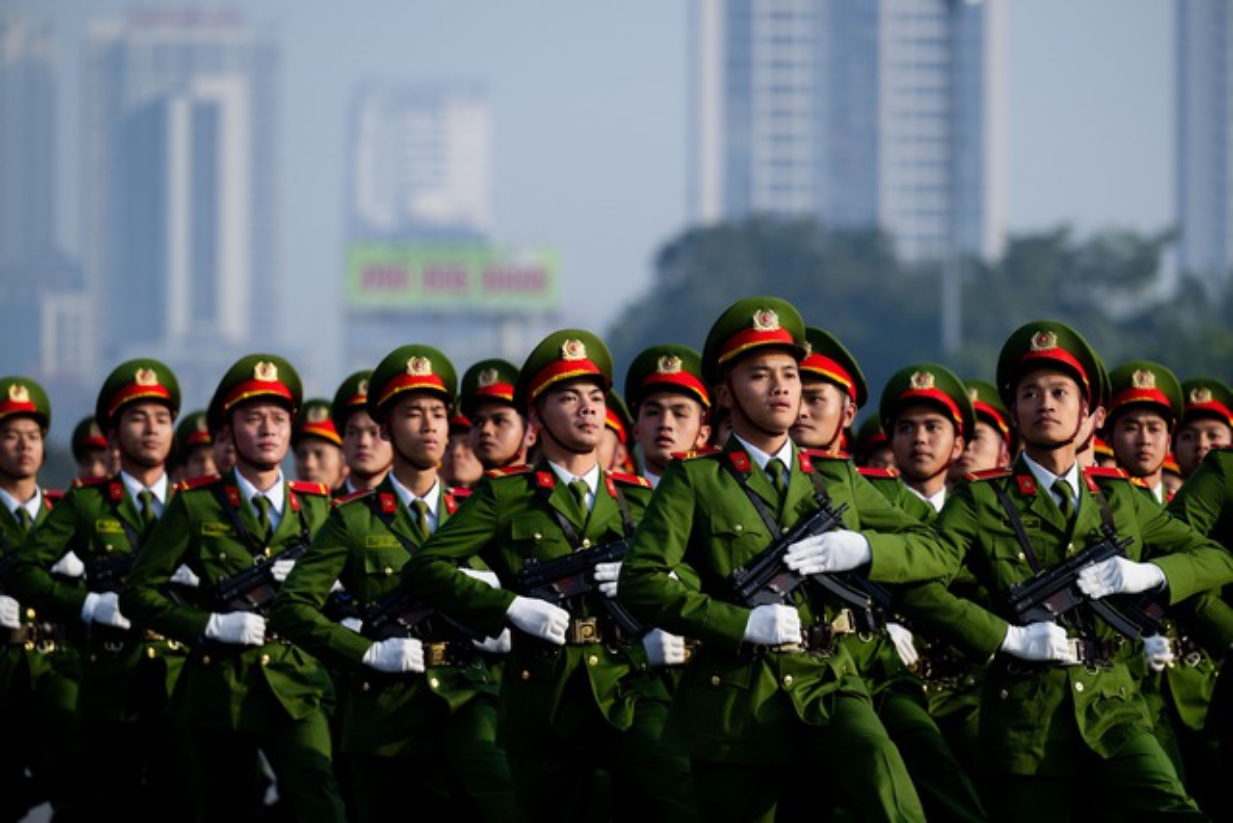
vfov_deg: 6.9
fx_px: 6851
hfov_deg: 10.3
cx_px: 616
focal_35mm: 200
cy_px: 412
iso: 200
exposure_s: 1/1600
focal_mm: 200
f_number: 4
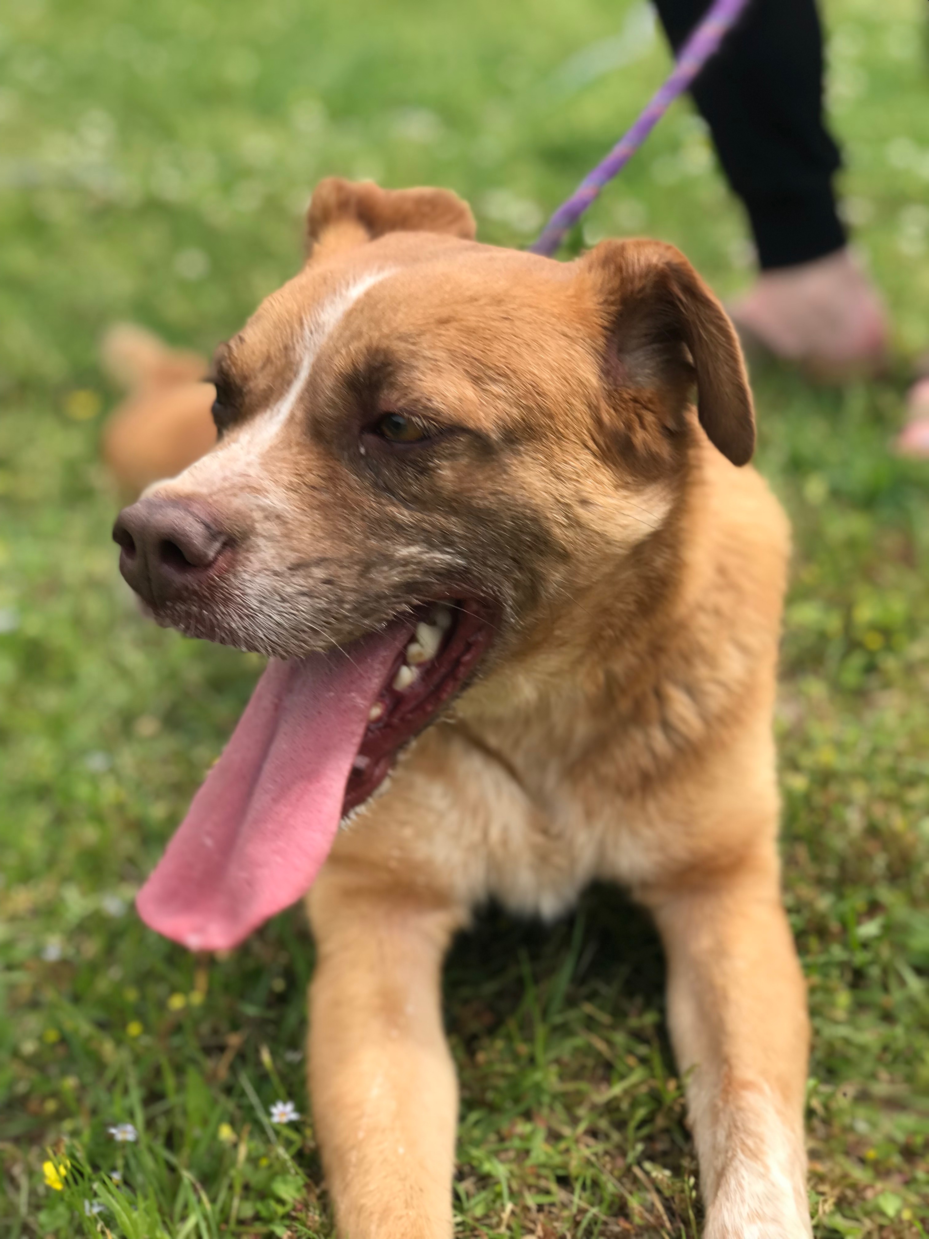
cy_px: 620
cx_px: 464
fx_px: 2040
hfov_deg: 25.7
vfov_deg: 33.8
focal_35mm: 57
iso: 20
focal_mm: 6.6
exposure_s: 1/381
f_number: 2.8
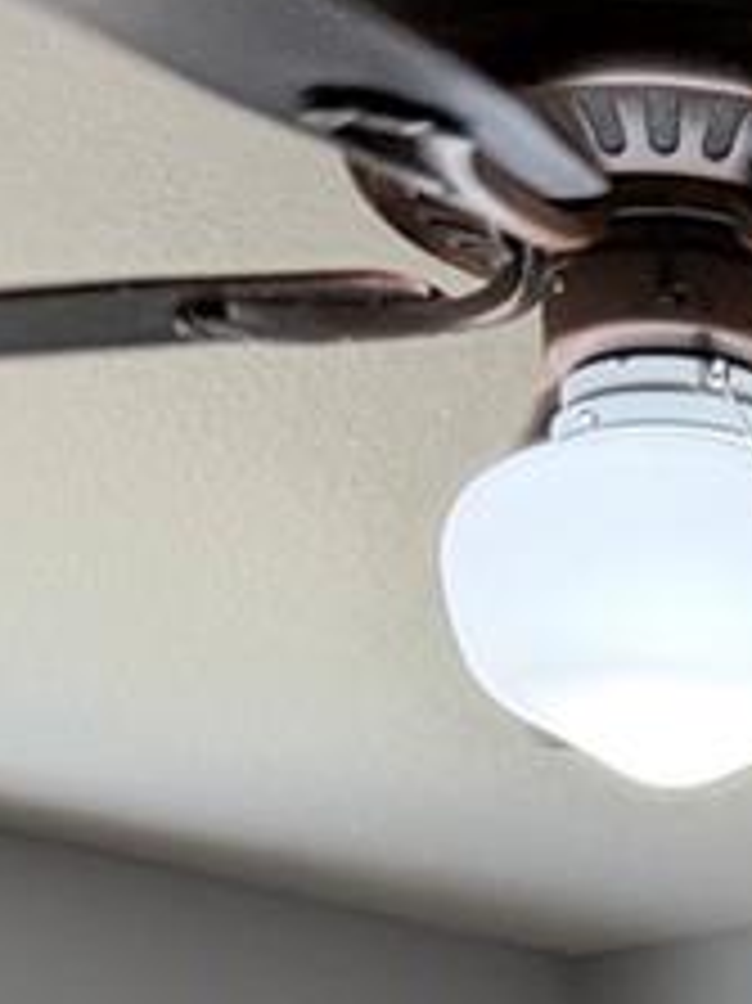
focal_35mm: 129
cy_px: 2355
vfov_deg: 12.3
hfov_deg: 10.9
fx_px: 3740
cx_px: 1261
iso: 320
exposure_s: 1/120
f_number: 1.78
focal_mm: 6.76
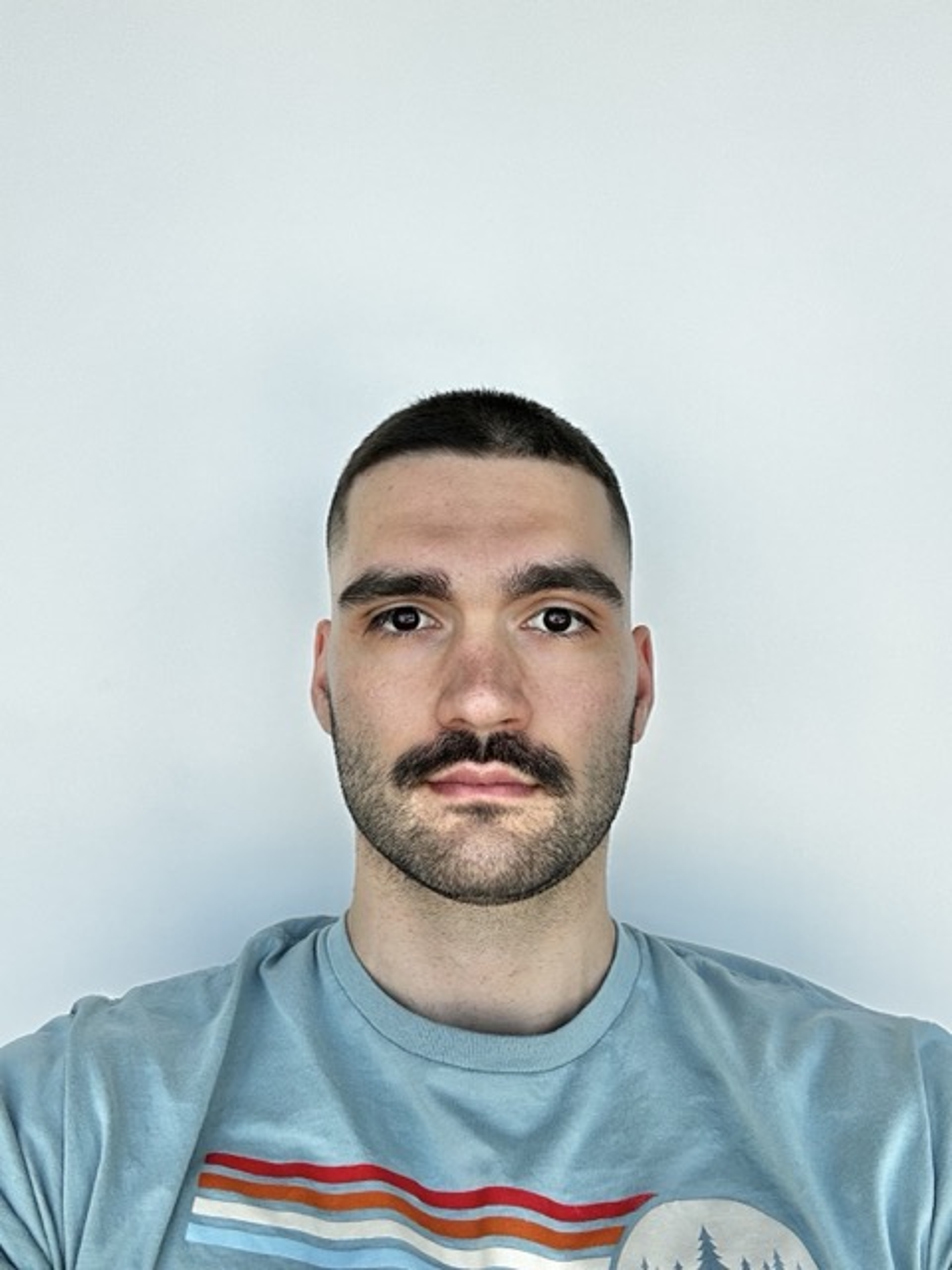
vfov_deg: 60.0
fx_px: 1100
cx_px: 476
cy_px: 635
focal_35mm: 30
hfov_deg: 46.8
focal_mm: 2.69
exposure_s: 1/121
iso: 32
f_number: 1.9
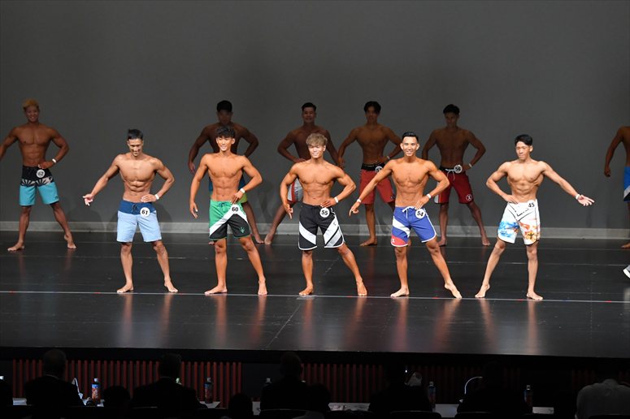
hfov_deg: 14.0
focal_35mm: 147
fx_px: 2571
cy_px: 210
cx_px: 315
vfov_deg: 9.3
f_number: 5.6
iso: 4000
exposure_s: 1/400
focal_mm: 98
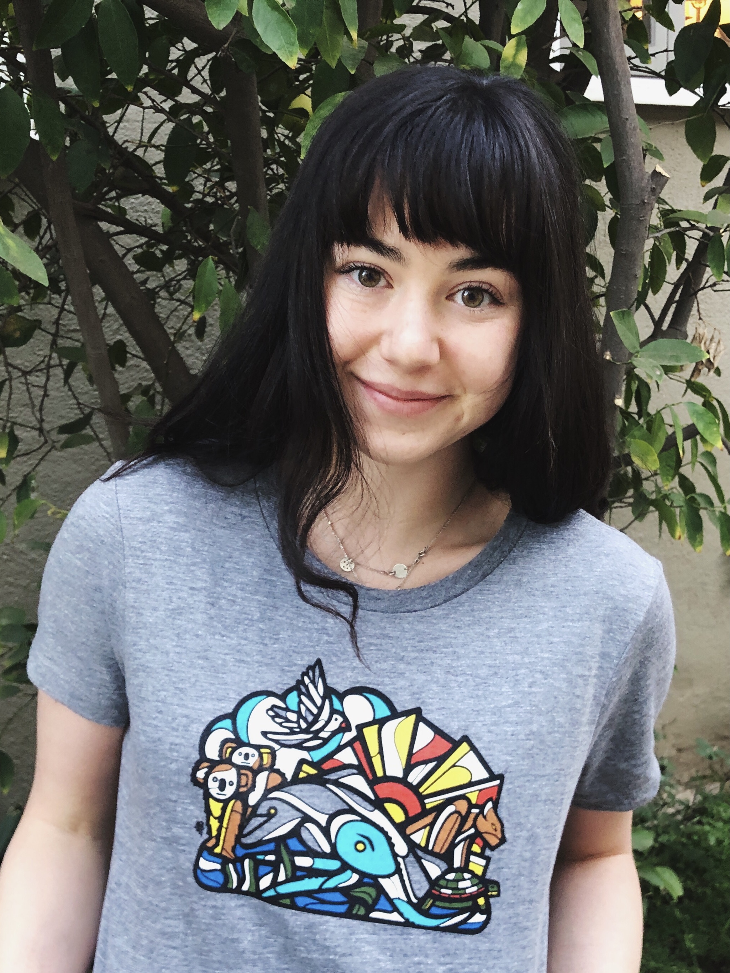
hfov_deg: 49.8
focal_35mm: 28
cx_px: 365
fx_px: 787
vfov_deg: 63.4
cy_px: 486
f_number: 1.8
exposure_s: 1/15
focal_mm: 3.99
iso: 50
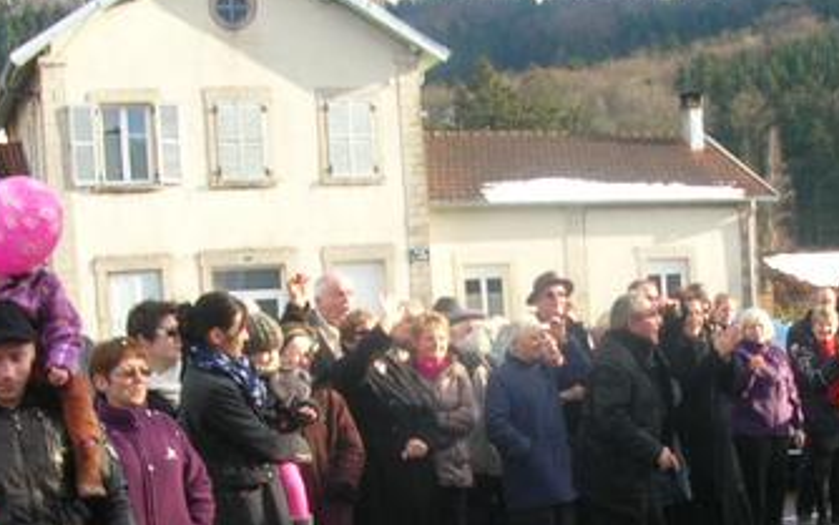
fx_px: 1624
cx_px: 530
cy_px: 487
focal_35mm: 71
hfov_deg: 28.8
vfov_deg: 18.0
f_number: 2.8
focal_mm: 5.8
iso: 50
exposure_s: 1/276
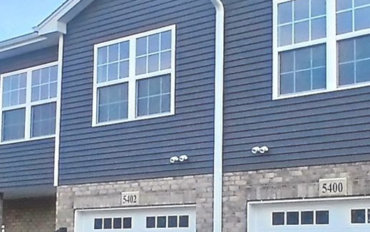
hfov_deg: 40.3
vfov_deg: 25.9
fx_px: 504
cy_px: 109
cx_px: 184
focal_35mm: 50
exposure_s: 1/1111
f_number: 2.2
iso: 50
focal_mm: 1.4
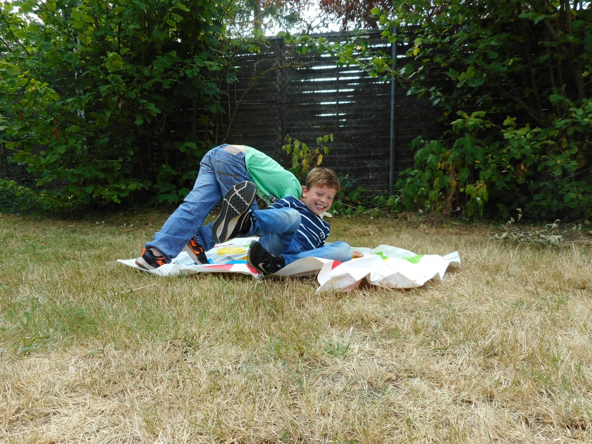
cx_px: 296
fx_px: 428
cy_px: 222
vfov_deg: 54.9
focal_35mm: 25
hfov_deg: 69.4
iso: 80
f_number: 3.7
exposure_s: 1/250
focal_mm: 4.5
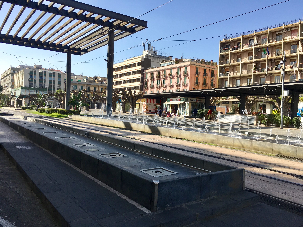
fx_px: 254
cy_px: 114
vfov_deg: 48.2
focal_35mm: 29
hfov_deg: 61.7
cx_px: 152
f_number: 2.2
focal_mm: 4.15
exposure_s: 1/1479
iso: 25
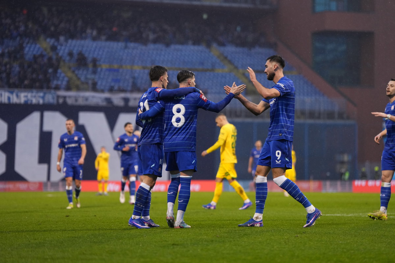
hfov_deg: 14.2
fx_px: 1590
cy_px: 132
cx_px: 198
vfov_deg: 9.5
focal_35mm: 145
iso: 2000
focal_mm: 145
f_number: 2.8
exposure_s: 1/1250
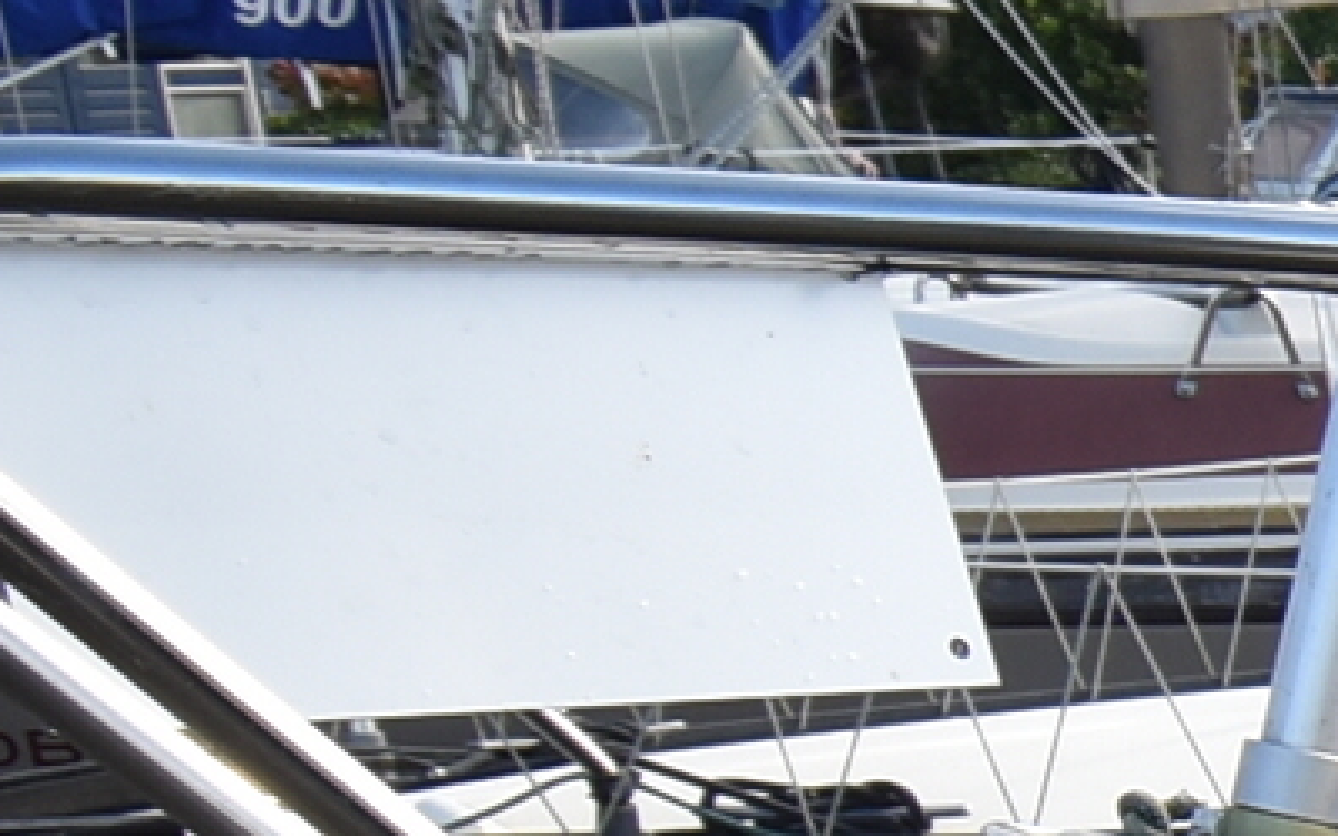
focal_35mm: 134
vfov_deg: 9.3
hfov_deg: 10.4
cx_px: 4158
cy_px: 1480
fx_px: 4886
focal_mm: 14
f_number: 6.3
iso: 200
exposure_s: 1/250
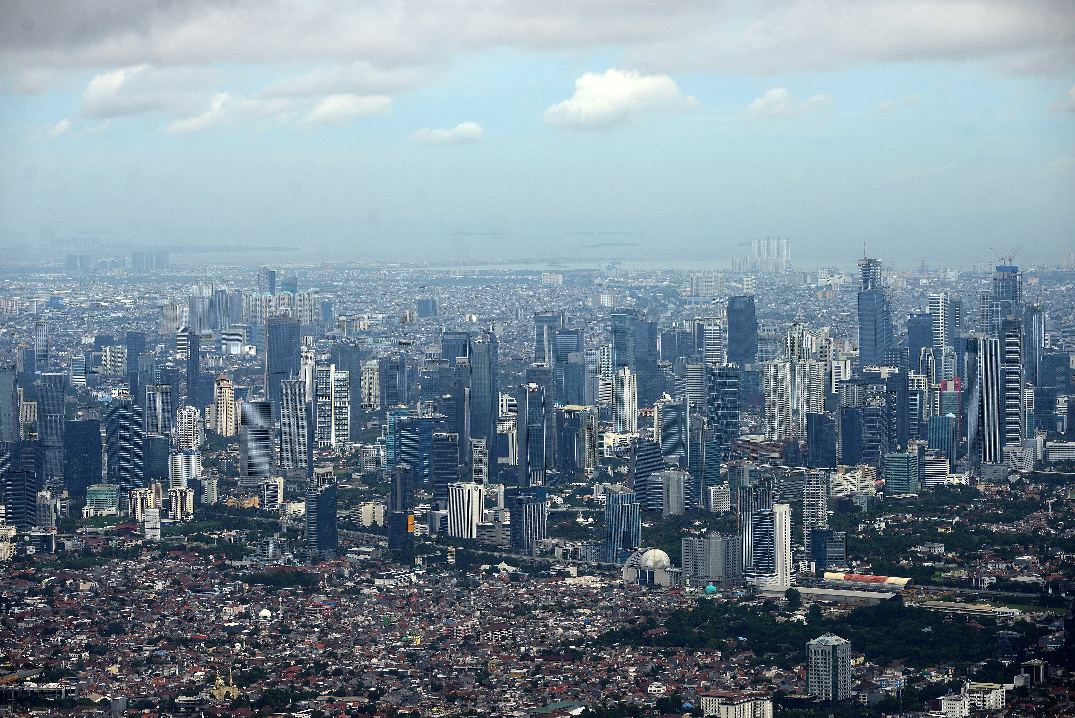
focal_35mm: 125
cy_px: 359
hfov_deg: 16.4
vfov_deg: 11.0
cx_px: 538
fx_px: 3734
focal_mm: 125
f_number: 5.6
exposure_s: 1/1000
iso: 160
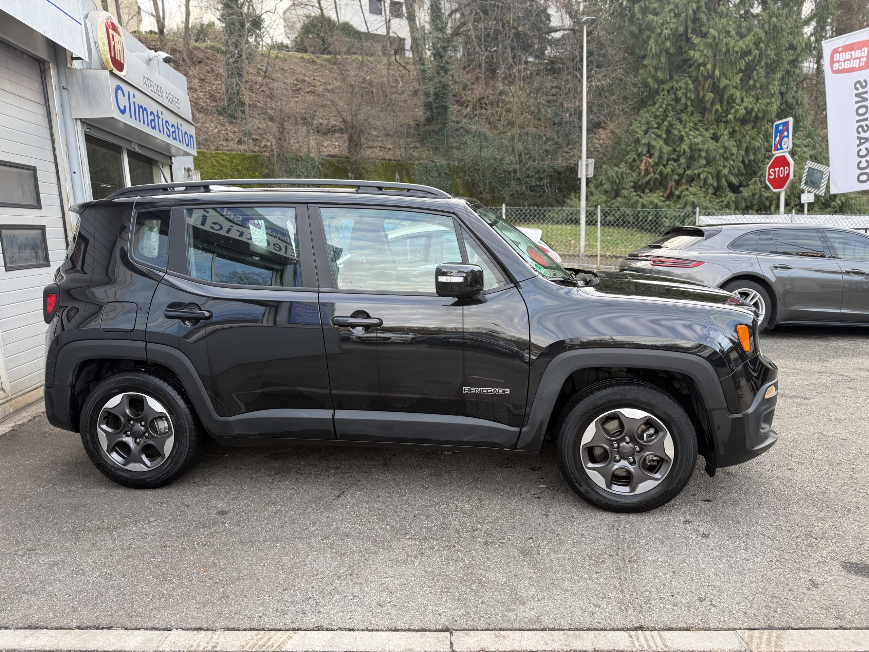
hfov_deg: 71.6
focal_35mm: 24
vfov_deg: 56.8
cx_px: 434
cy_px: 326
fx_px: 602
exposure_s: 1/127
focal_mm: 6.76
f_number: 1.78
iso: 50
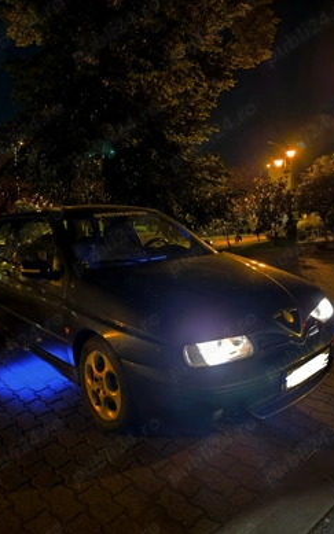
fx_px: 364
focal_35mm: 25
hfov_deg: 49.3
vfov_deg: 72.5
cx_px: 164
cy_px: 262
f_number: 1.65
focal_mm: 6.11
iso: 9937
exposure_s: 1/10
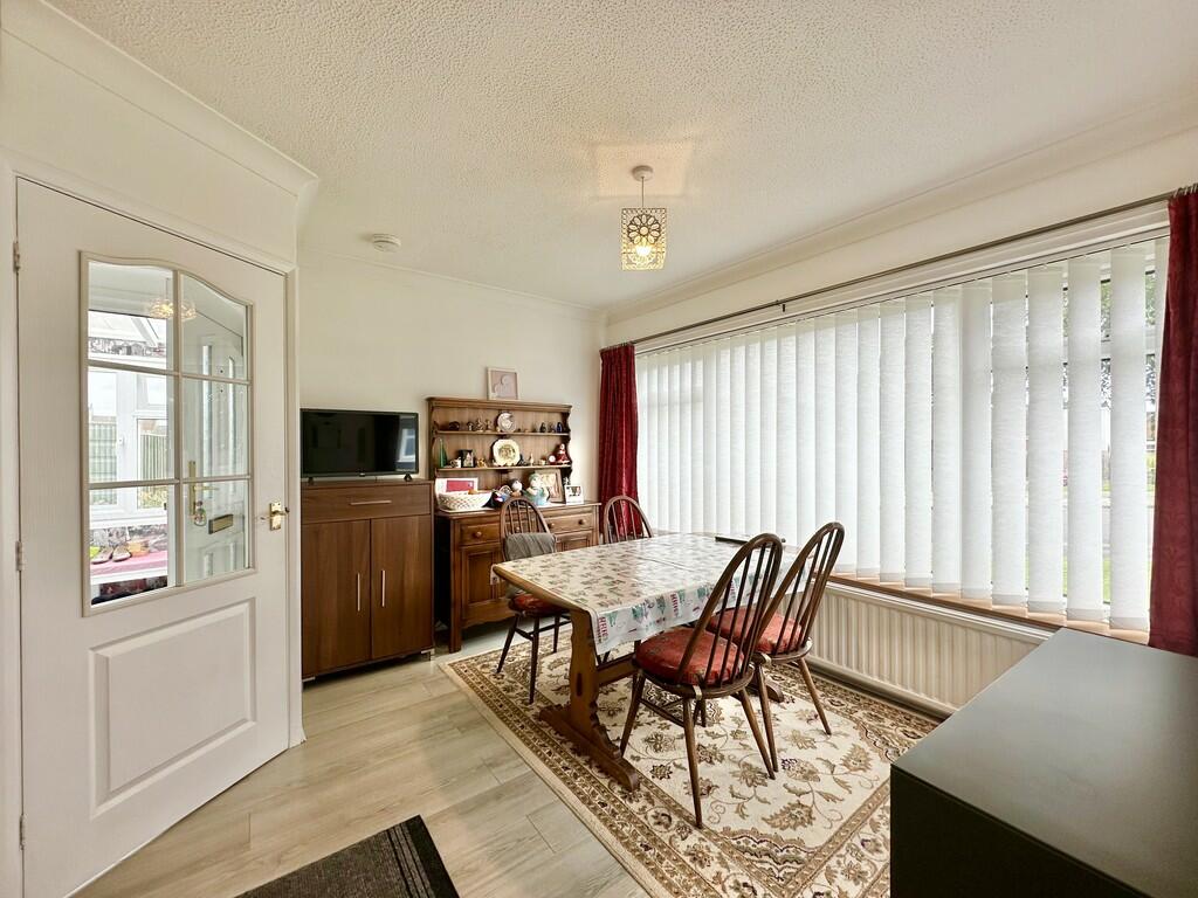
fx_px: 485
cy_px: 449
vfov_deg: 85.7
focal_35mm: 14
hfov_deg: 102.1
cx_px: 599
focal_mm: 2.22
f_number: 2.2
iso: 40
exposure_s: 1/156
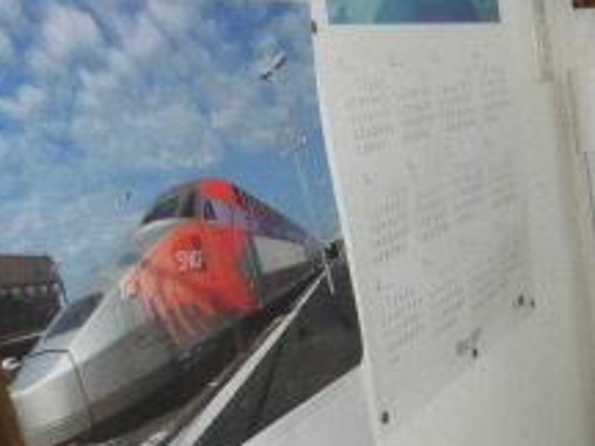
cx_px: 774
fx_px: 1220
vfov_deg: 19.6
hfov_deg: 24.0
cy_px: 526
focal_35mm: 71
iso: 400
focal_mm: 4.24
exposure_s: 1/60
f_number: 3
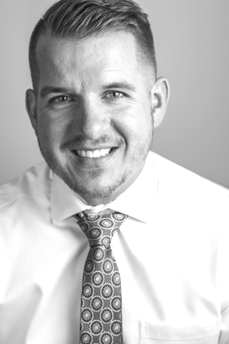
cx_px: 114
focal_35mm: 75
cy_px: 172
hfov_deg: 18.2
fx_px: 716
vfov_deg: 27.0
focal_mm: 50
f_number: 4.5
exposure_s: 1/125
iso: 100
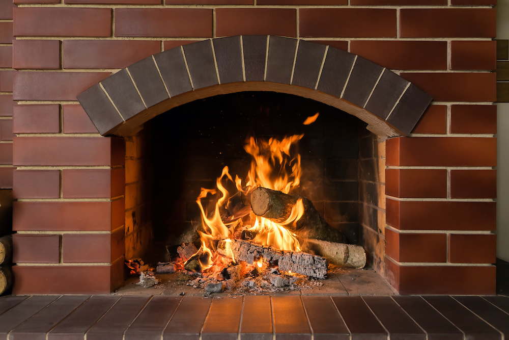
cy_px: 170
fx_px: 424
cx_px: 254
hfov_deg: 61.9
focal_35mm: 30
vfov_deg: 43.6
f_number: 4
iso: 800
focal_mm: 30
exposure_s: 1/160
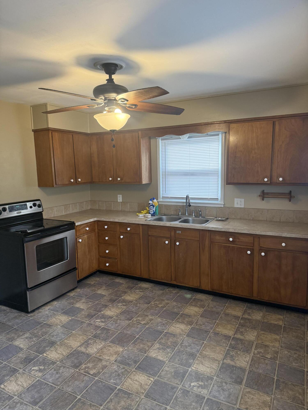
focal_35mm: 24
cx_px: 154
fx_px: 285
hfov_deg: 56.8
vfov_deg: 71.6
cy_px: 205
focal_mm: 6.76
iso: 250
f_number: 1.78
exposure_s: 1/120
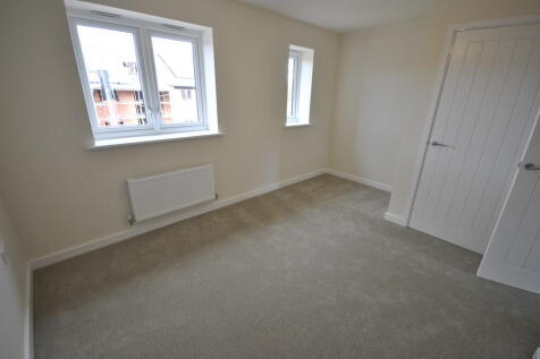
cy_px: 180
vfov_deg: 77.3
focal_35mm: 15
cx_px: 270
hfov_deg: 100.4
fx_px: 225
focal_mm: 10
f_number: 4
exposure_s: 1/30
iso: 200
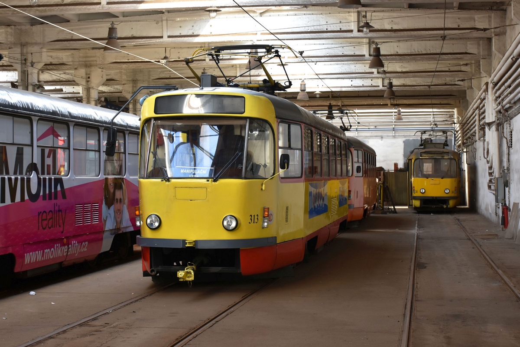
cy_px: 174
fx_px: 910
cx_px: 260
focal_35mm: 63
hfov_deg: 31.9
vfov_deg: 21.6
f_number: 5.6
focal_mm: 42
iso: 640
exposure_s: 1/125
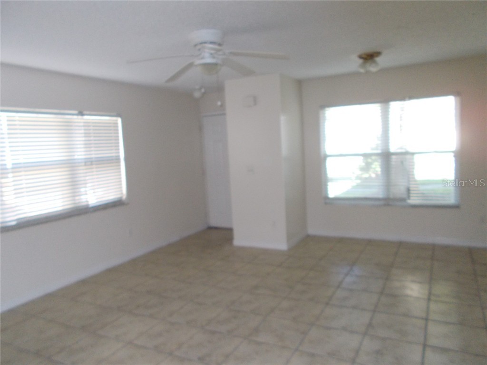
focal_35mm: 26
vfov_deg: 53.1
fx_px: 366
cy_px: 182
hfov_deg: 67.3
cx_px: 244
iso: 320
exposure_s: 1/25
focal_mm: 4.6
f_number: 3.2
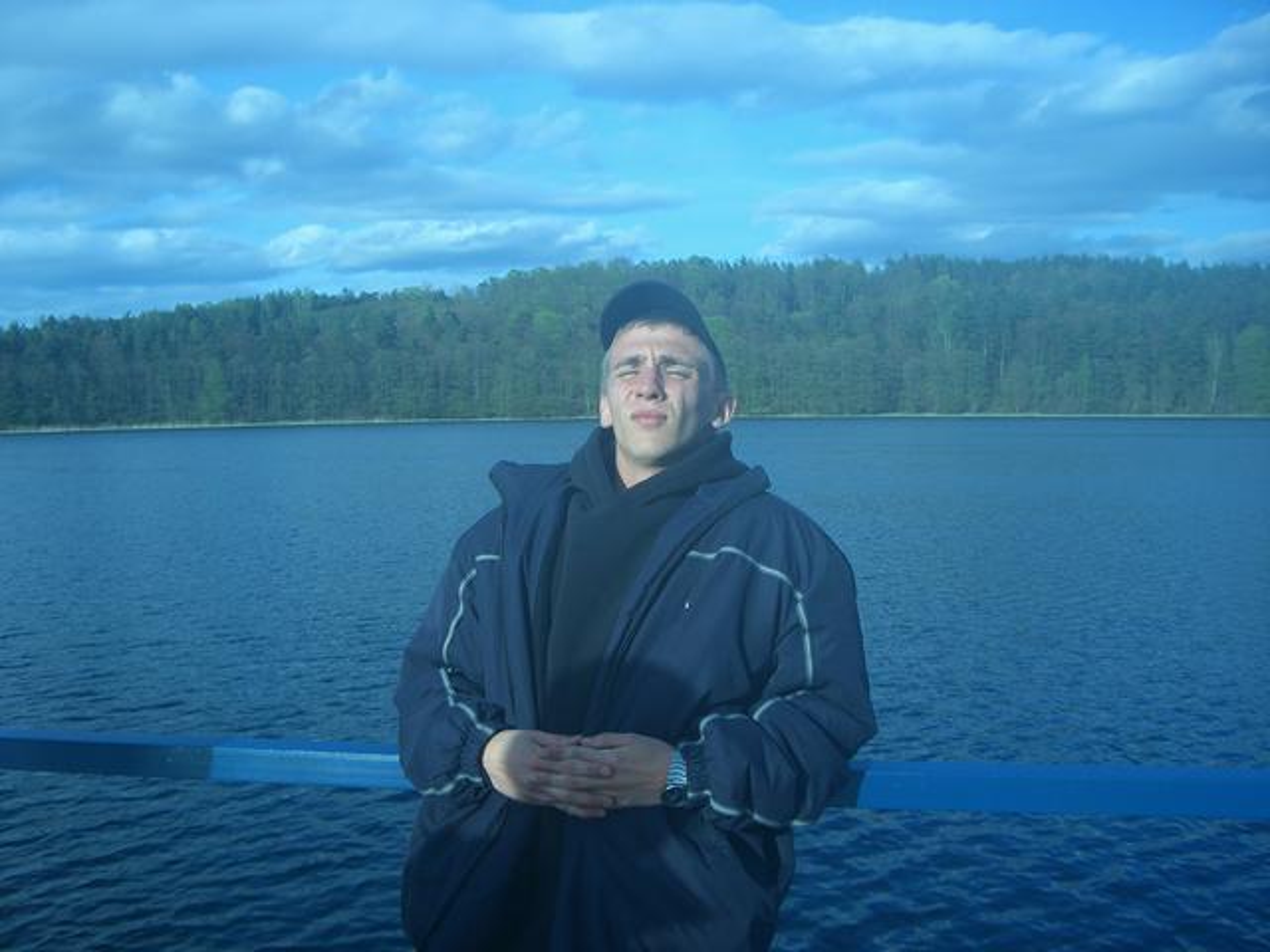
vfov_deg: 37.7
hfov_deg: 49.0
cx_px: 635
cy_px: 476
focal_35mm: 38
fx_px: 1394
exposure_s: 1/400
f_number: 4.3
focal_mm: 6.2
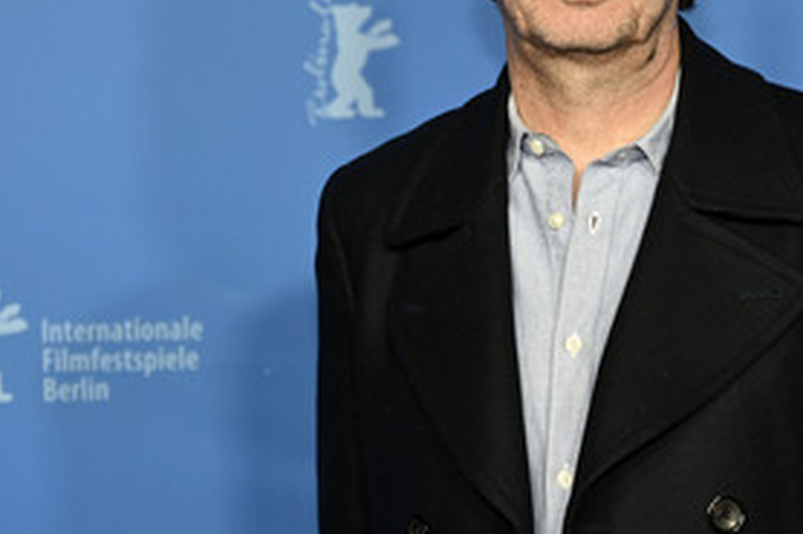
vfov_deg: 12.7
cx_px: 579
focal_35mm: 107
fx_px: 2385
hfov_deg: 19.0
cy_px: 124
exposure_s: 1/160
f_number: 2.8
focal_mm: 66
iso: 320
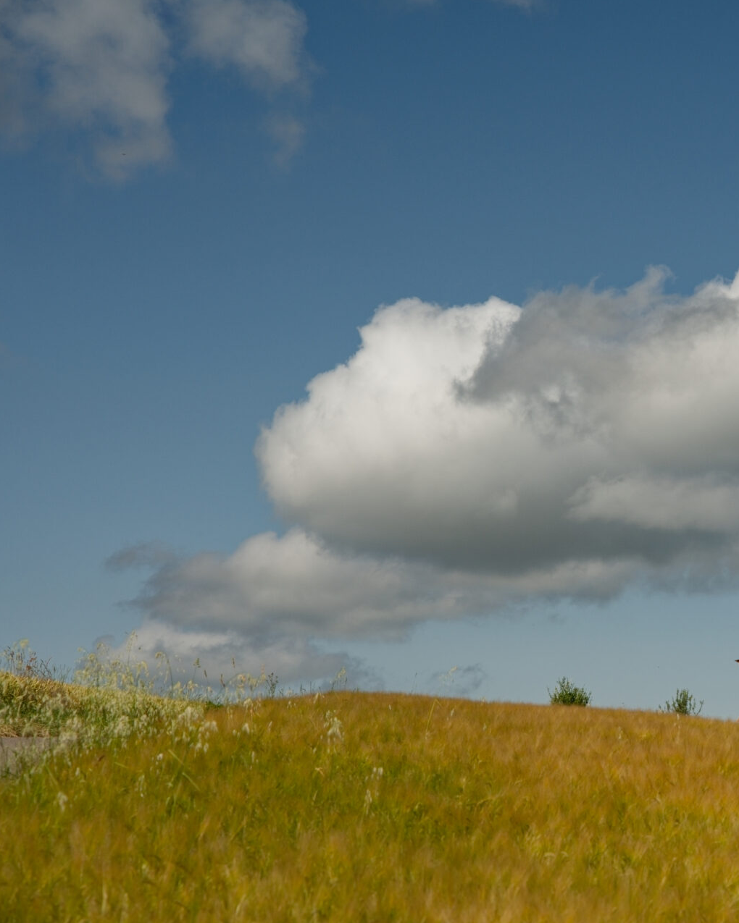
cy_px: 461
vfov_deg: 18.1
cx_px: 677
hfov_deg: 14.4
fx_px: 2898
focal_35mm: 106
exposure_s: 1/500
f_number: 7.1
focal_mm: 75
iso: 125
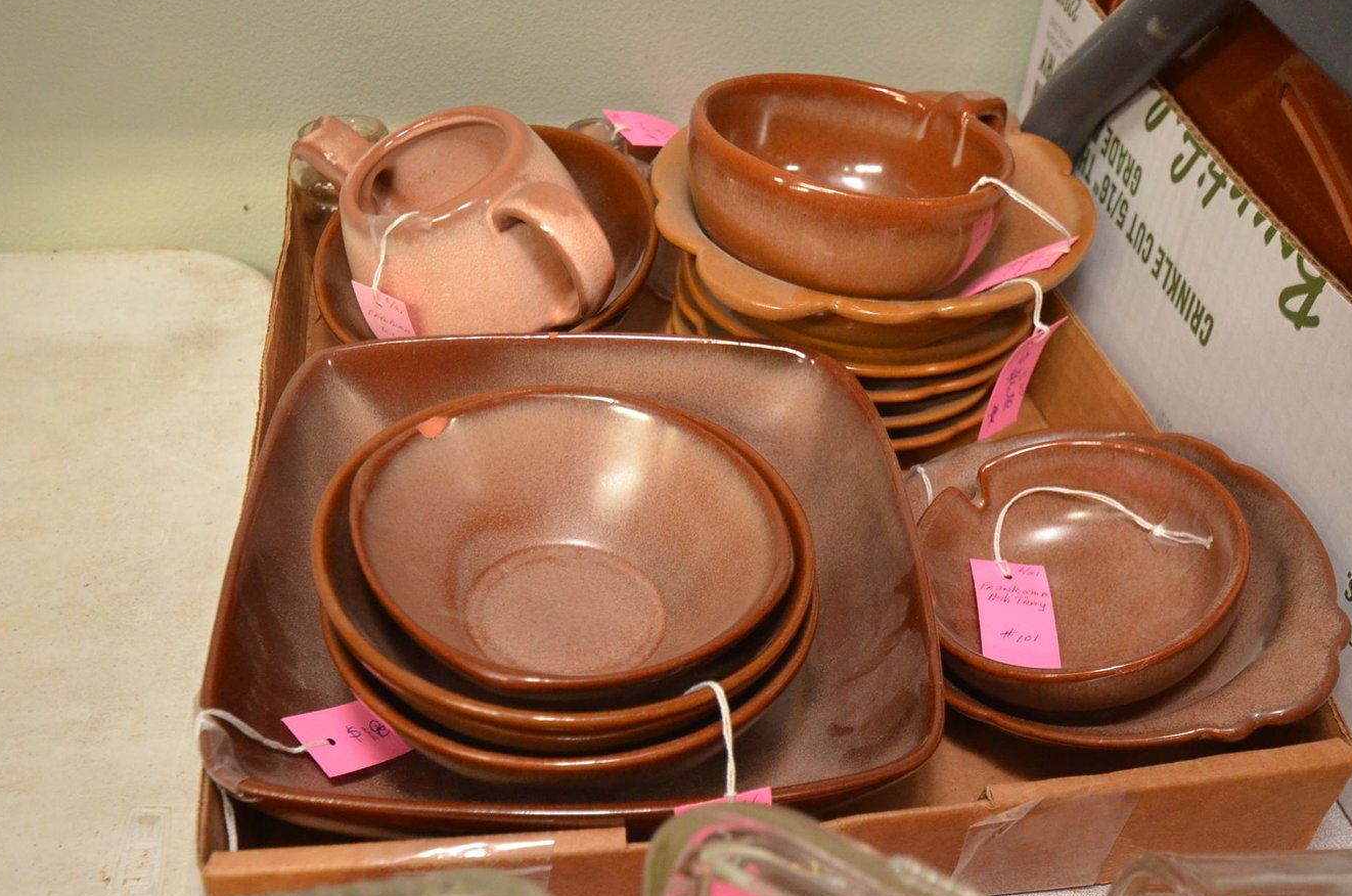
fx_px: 1312
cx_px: 618
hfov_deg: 54.4
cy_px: 531
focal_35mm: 35
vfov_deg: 37.6
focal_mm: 18
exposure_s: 1/60
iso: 1600
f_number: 4.2
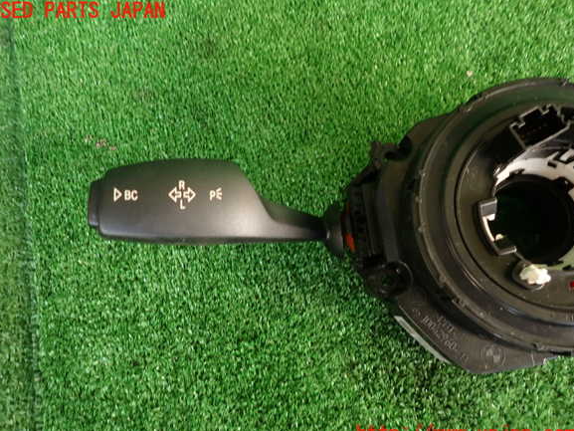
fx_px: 431
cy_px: 223
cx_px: 283
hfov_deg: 67.3
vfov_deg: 53.1
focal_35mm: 26
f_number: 2
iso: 125
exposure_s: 1/60
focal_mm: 4.5
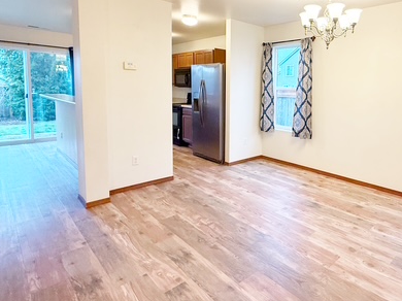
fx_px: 267
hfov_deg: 70.9
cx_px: 280
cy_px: 114
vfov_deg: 58.2
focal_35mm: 23
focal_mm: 2.22
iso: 250
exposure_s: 1/120
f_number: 2.2
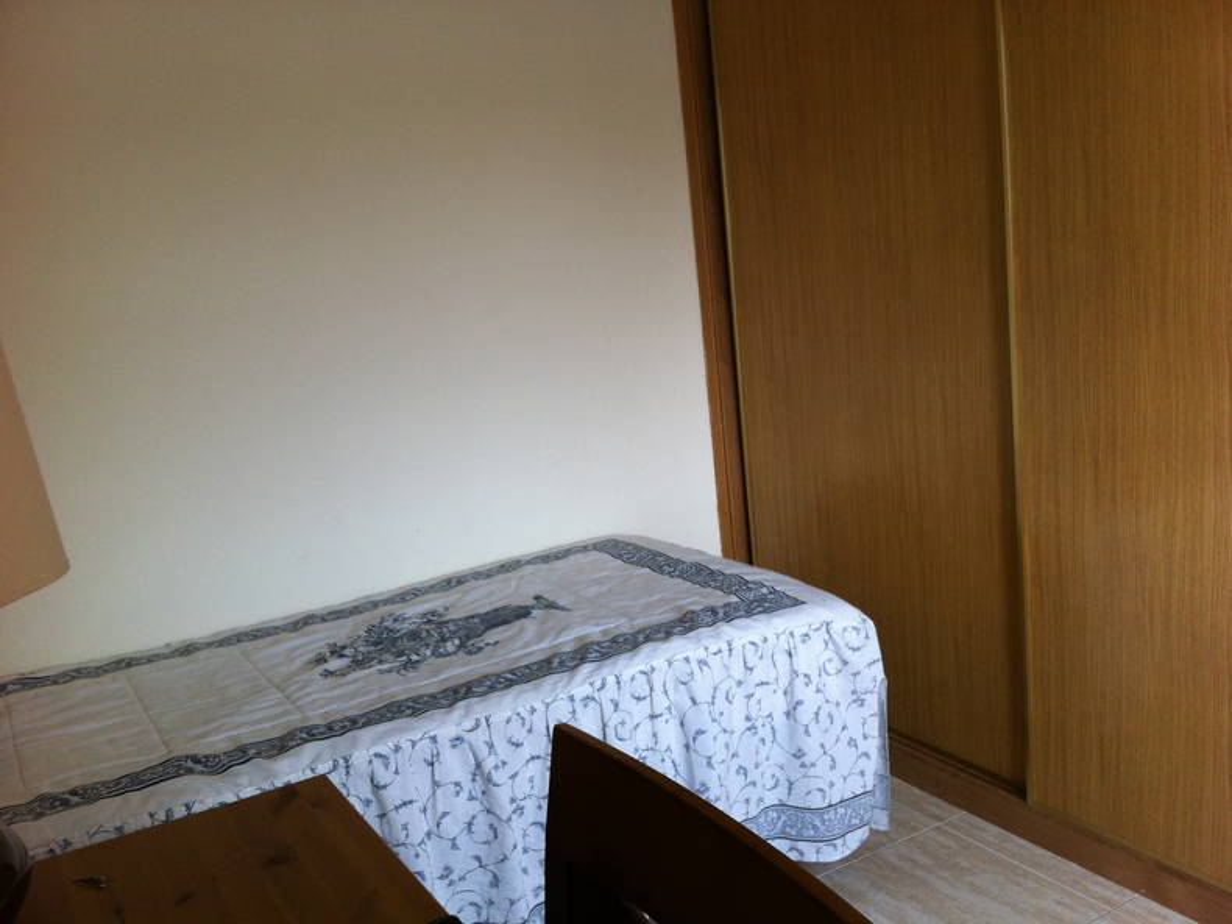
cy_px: 462
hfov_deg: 52.6
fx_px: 1245
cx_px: 616
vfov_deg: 40.7
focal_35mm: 35
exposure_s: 1/33
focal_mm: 3.85
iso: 80
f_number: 2.8
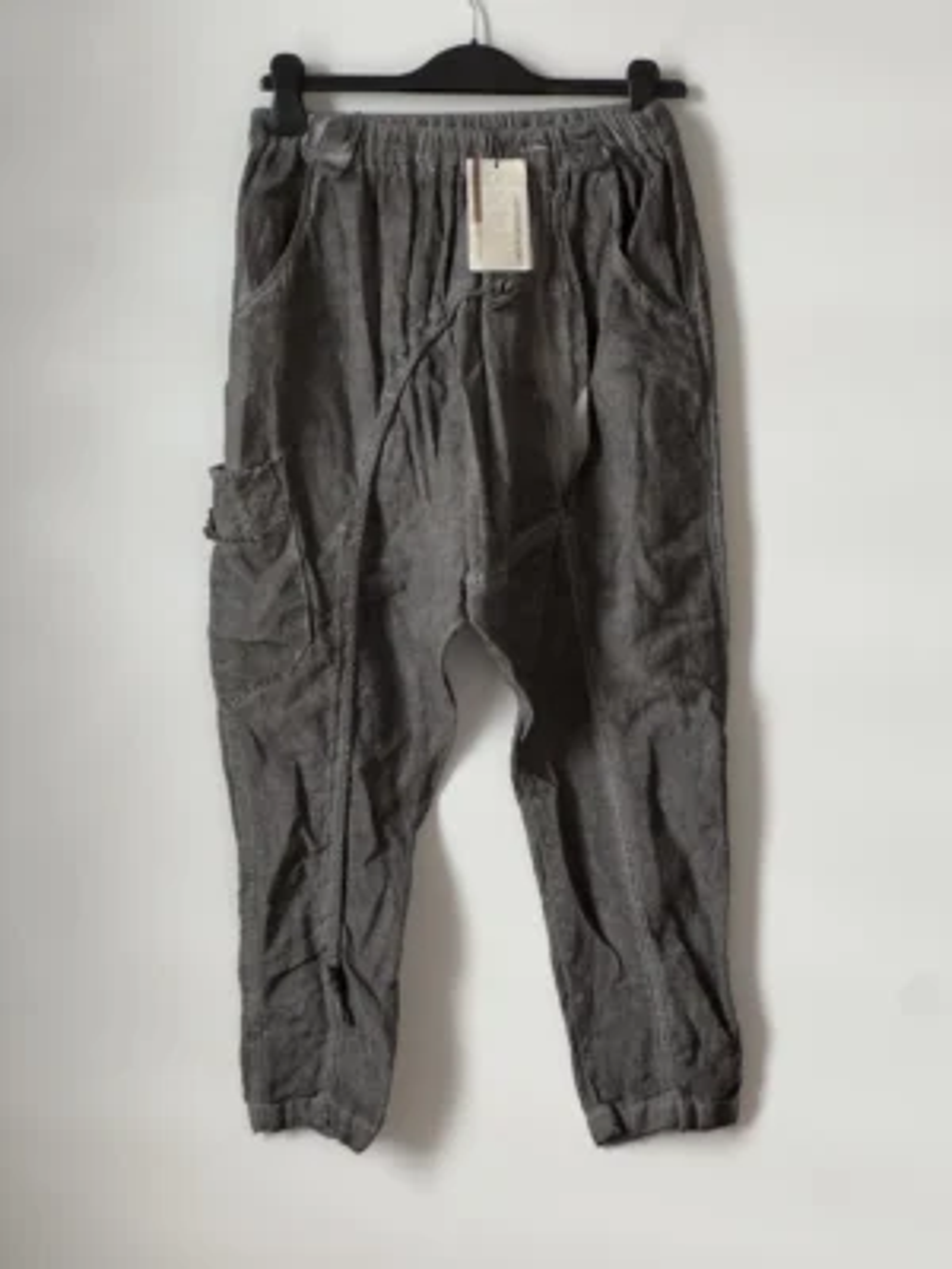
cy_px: 634
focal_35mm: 77
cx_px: 476
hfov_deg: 19.1
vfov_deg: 25.3
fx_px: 2824
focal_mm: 9
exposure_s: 1/60
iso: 320
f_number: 2.8
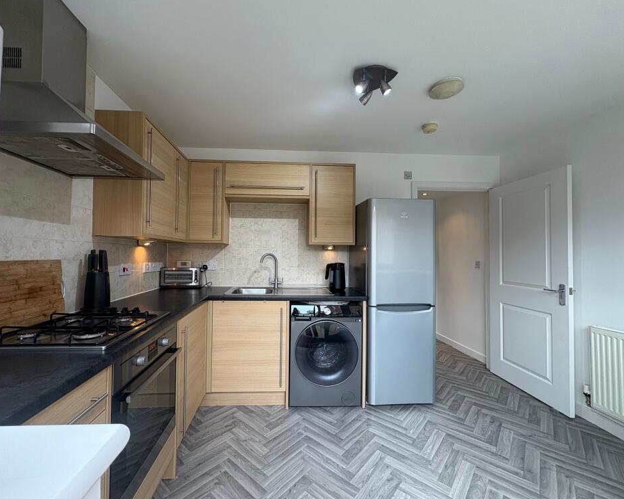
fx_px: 277
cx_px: 292
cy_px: 250
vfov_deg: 84.0
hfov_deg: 96.7
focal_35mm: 15
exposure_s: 1/100
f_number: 2.2
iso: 100
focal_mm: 2.22
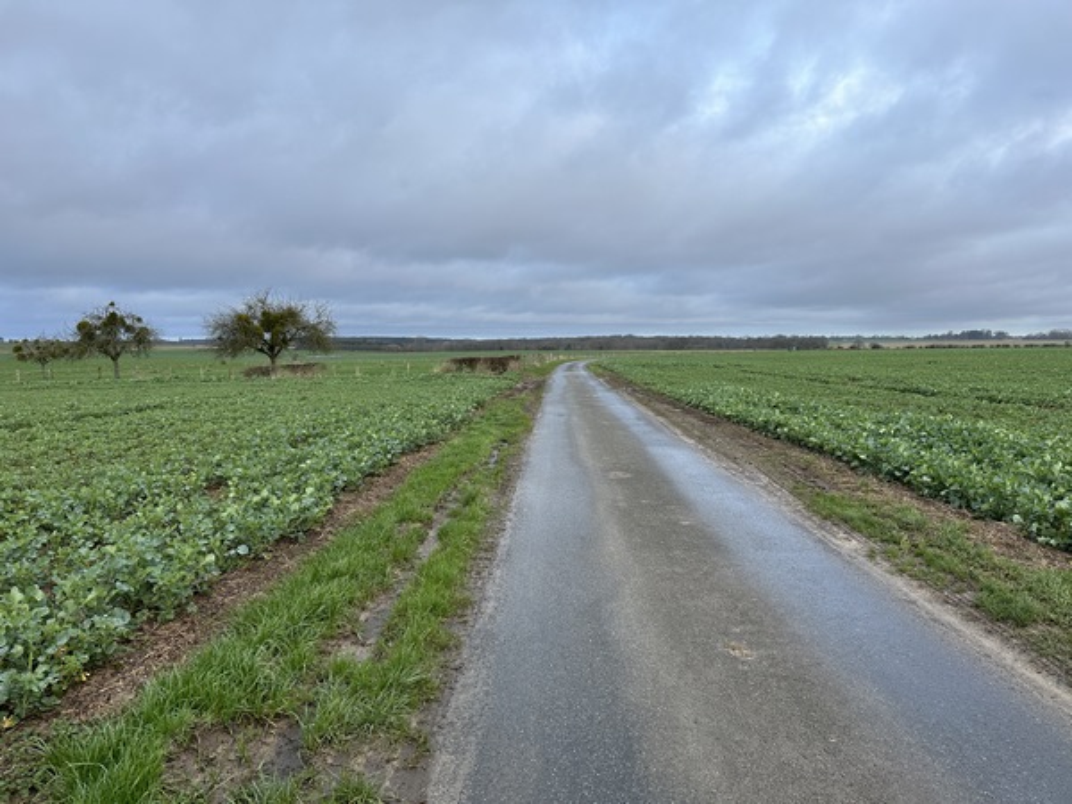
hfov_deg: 71.6
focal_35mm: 24
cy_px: 402
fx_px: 743
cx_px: 536
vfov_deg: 56.8
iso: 80
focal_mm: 6.86
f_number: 1.78
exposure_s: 1/389
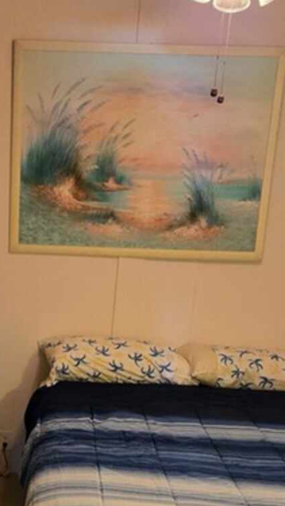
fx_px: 766
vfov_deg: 35.3
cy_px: 414
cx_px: 36
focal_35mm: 57
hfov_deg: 20.7
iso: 800
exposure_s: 1/60
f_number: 1.8
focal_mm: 5.4
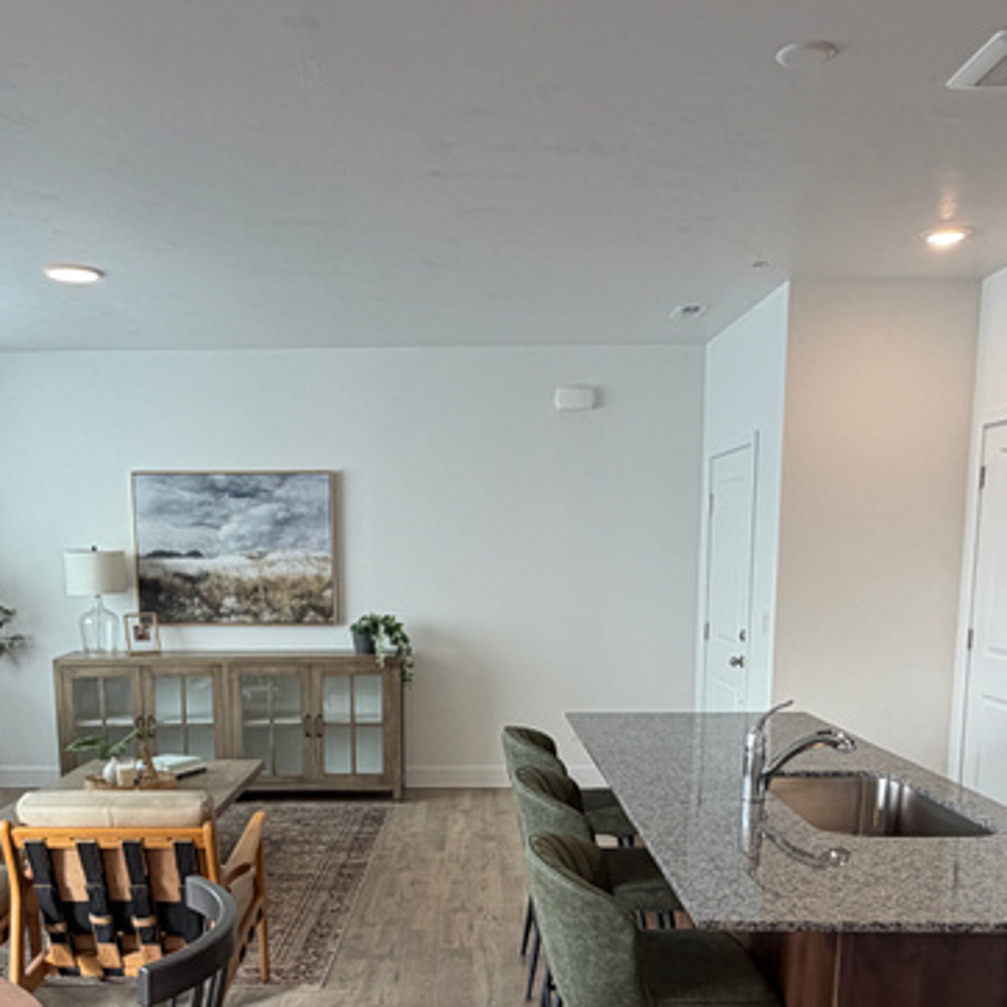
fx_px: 1152
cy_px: 734
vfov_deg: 45.8
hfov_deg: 47.1
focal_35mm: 35
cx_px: 440
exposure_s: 1/120
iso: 100
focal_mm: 2.22
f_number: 2.2
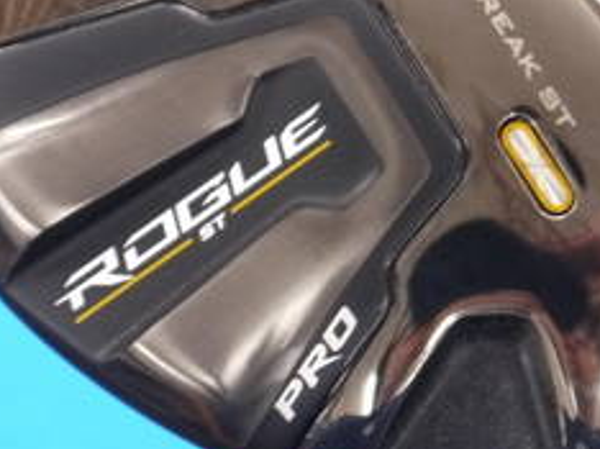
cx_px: 408
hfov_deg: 8.6
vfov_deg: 6.4
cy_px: 180
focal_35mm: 230
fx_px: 3983
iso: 800
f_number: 5.6
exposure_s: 1/60
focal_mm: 42
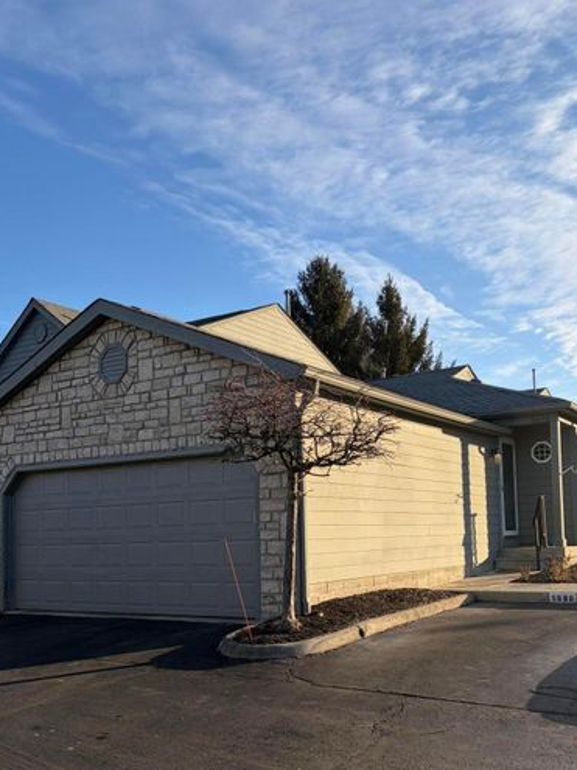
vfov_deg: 51.9
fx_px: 778
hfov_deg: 40.6
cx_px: 336
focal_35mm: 35
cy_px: 492
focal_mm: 5.96
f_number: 1.6
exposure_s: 1/2283
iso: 50
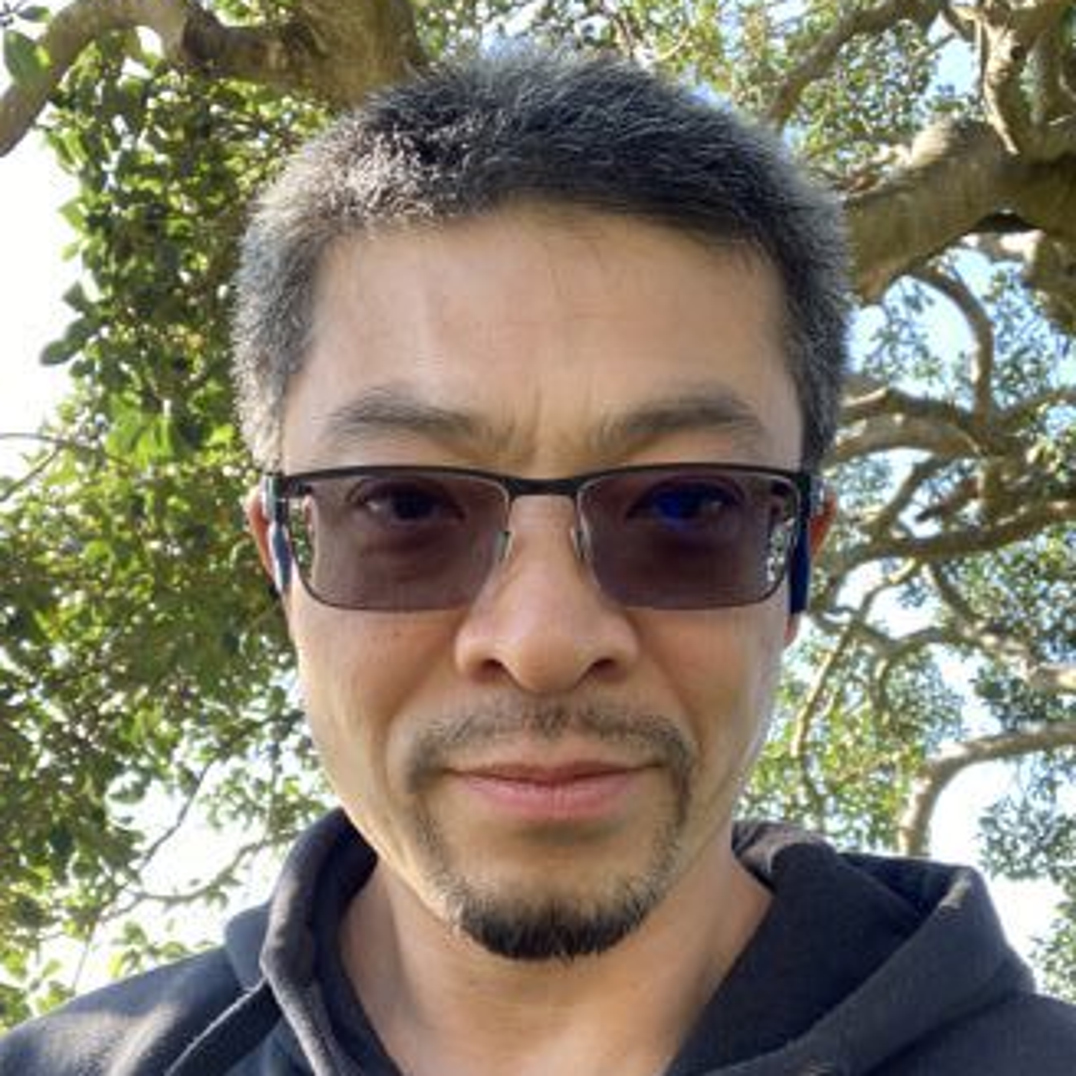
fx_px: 1336
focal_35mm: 38
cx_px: 540
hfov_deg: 43.9
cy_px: 623
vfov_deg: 43.7
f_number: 2.2
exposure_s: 1/121
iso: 50
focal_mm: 2.87
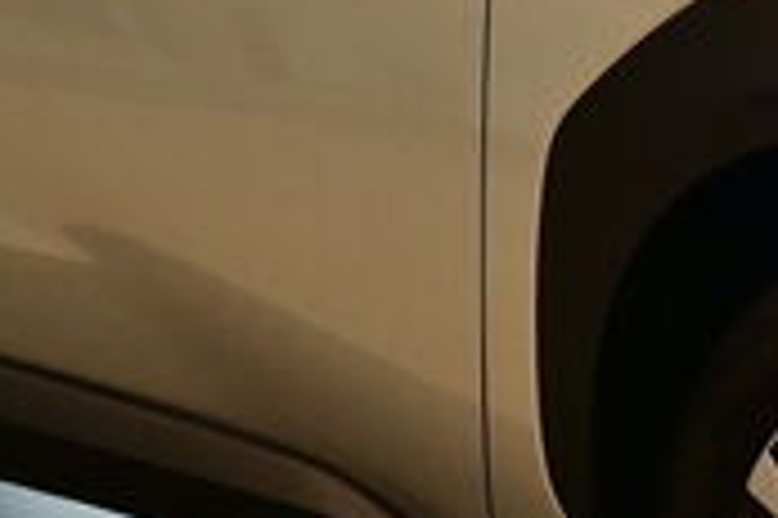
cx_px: 998
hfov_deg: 11.0
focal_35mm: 183
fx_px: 3951
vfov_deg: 7.5
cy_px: 117
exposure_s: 1/160
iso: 640
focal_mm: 22
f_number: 4
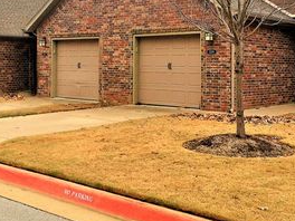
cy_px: 45
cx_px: 122
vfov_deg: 26.1
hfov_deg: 34.8
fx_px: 469
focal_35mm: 55
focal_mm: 4.15
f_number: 2.2
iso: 25
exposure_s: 1/836
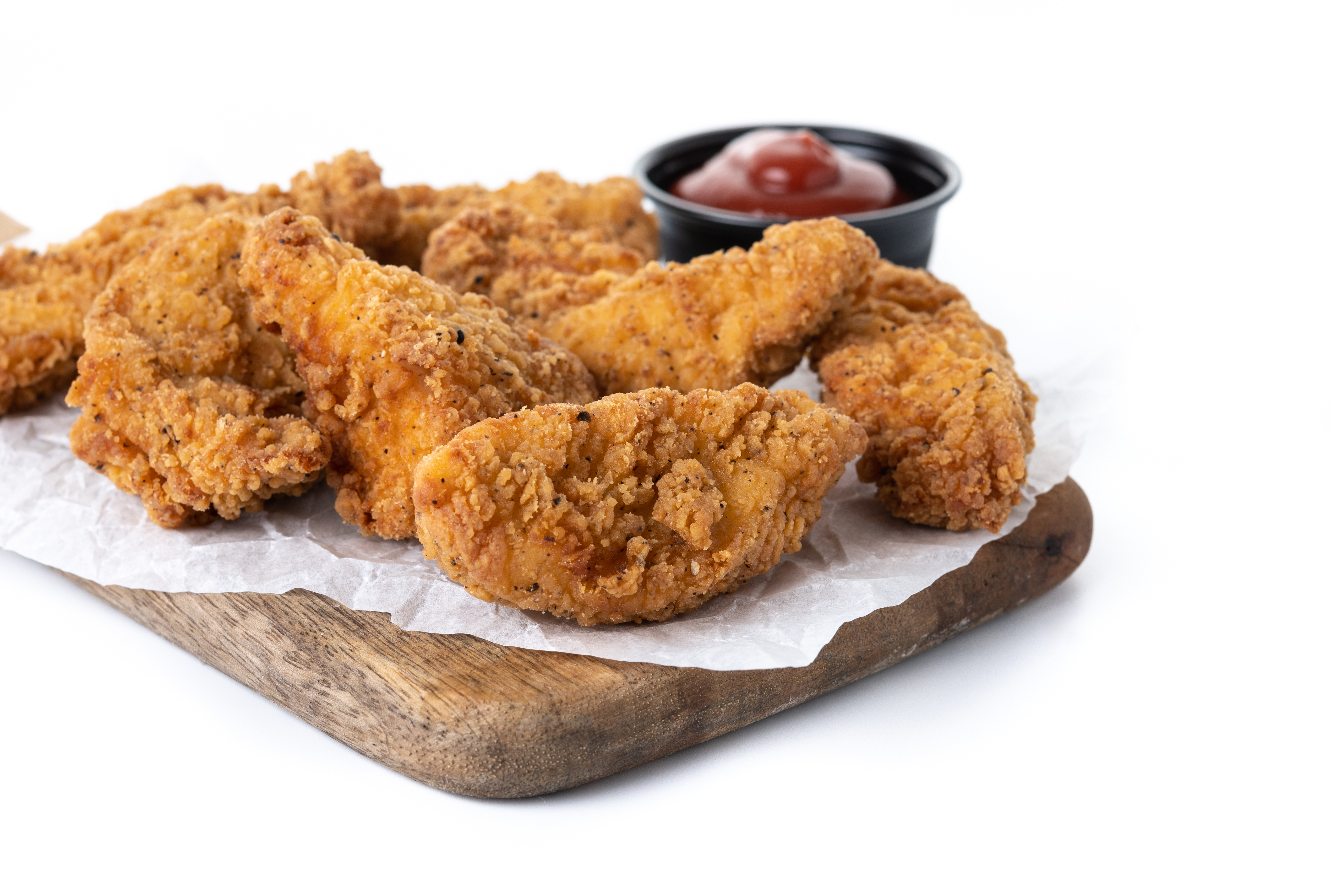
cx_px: 666
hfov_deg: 22.6
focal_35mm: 90
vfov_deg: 15.2
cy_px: 444
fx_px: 3327
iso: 100
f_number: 9
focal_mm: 60
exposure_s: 1/200
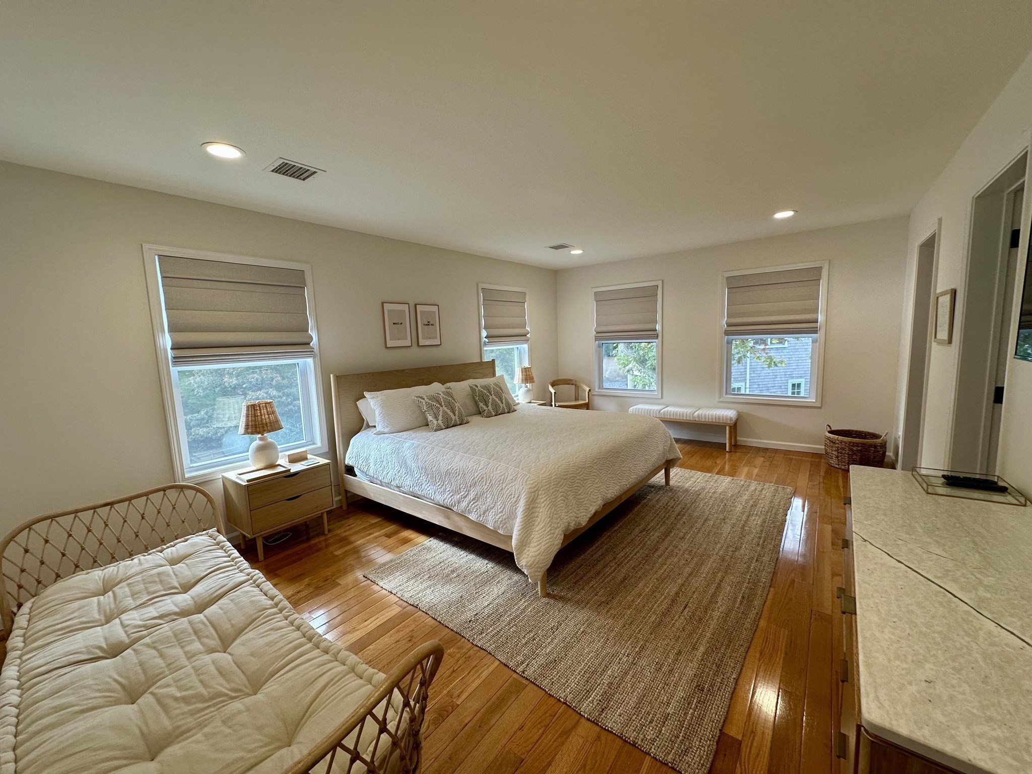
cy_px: 387
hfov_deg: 102.1
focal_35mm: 14
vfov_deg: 85.7
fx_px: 417
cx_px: 516
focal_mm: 2.22
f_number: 2.2
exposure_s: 1/120
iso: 100
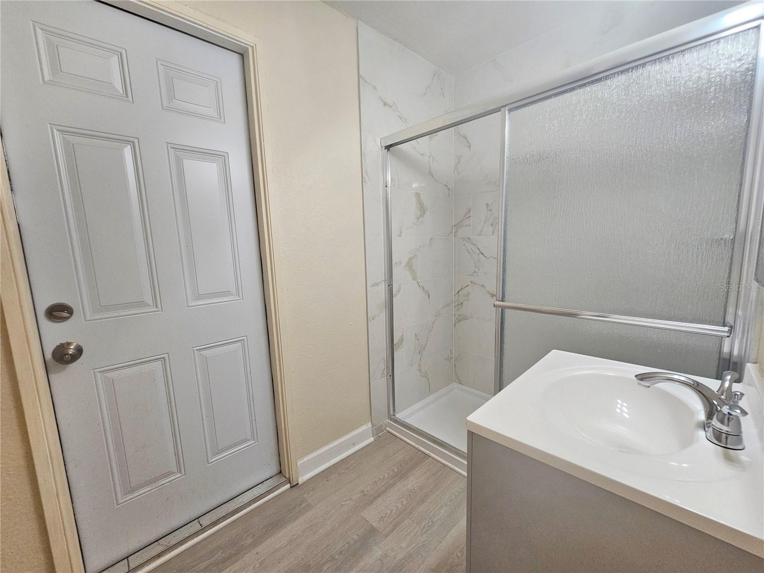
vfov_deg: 89.9
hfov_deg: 106.2
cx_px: 382
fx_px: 287
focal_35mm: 13
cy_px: 286
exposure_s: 1/60
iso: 250
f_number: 2.2
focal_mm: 2.2
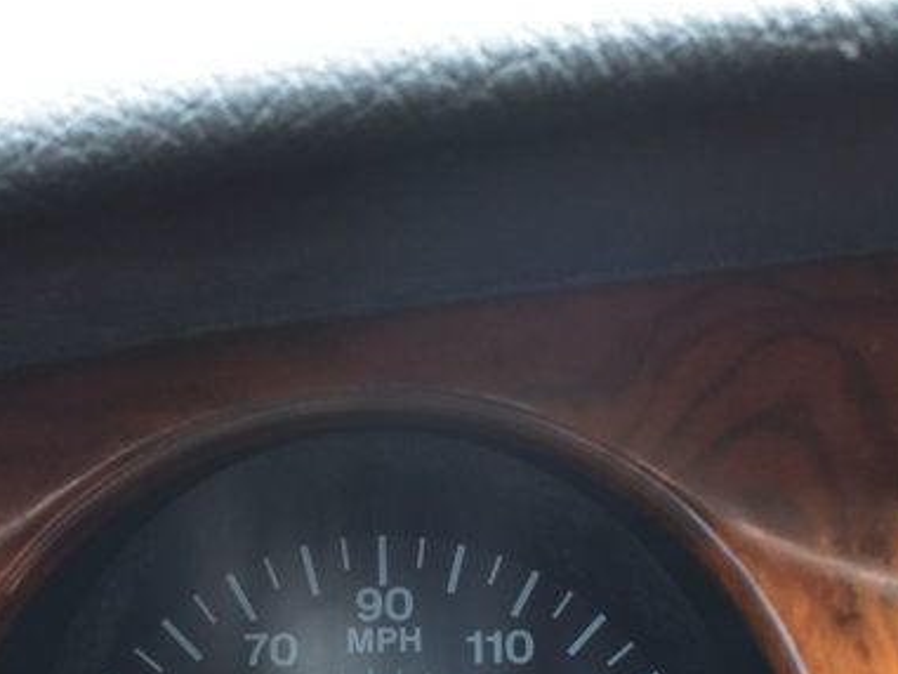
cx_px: 365
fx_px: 2413
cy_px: 712
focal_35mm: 93
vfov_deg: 15.5
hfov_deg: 21.1
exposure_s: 1/50
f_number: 8
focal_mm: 24
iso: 400
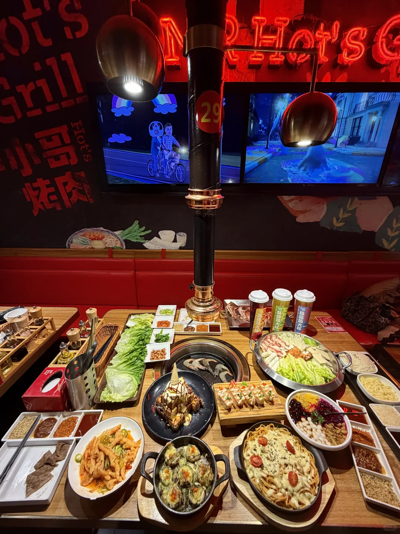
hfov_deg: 85.7
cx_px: 200
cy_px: 267
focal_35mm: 14
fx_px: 216
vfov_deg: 102.1
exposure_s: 1/50
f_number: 2.2
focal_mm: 2.22
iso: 250
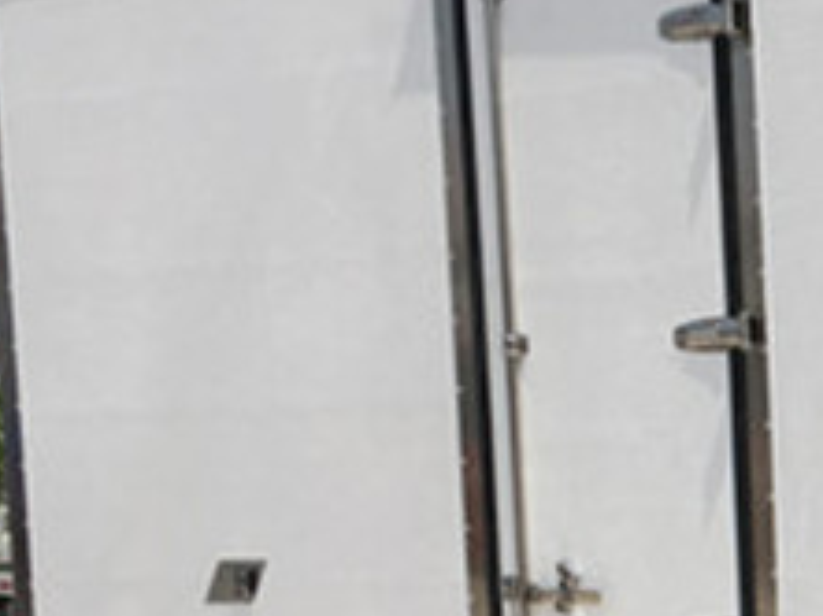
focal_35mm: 113
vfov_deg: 12.9
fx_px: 2684
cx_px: 1194
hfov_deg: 16.1
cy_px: 631
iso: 25
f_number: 2.2
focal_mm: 4.15
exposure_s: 1/2262
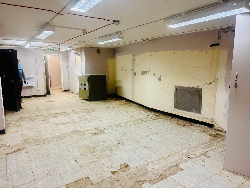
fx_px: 173
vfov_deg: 56.8
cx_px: 125
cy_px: 94
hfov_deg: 71.6
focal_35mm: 24
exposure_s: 1/50
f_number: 1.78
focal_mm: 6.76
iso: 200
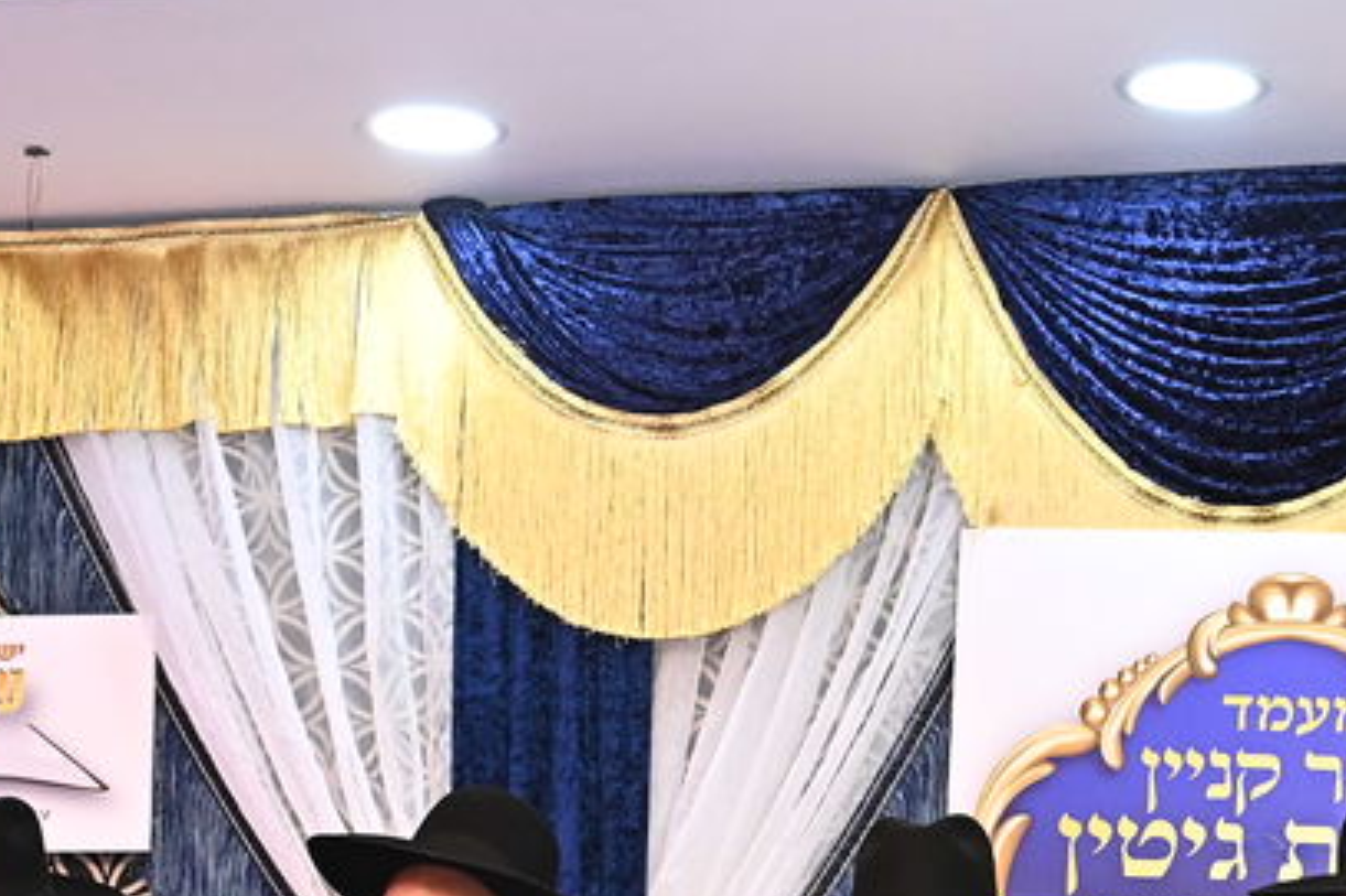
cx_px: 1105
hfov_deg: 18.4
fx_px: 4111
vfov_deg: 11.9
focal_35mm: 110
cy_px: 1319
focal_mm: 32
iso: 2000
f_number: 6.3
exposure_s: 1/200
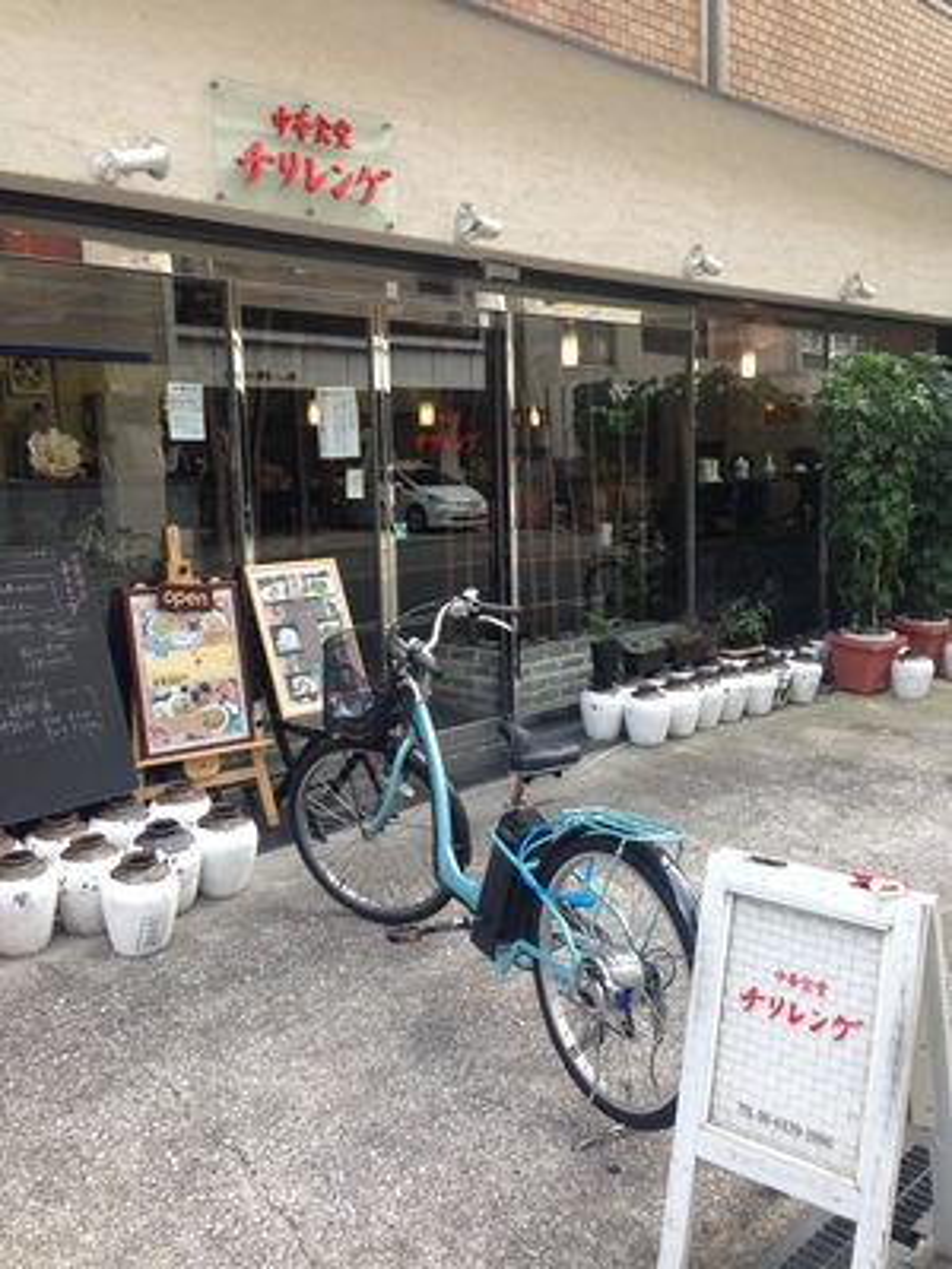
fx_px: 1210
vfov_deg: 55.4
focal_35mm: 33
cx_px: 476
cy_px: 634
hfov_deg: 42.9
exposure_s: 1/120
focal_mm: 4.12
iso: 64
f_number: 2.4
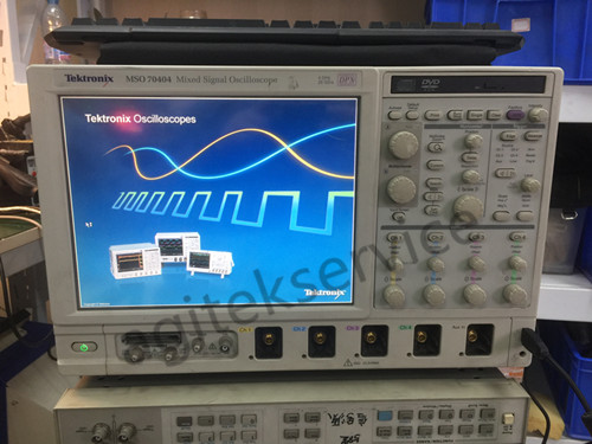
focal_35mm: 29
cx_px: 296
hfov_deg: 61.7
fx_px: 496
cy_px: 222
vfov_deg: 48.2
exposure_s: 1/17
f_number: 2.2
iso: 50
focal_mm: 4.15
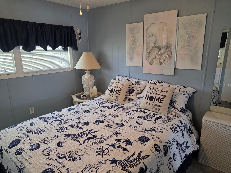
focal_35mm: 24
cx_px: 114
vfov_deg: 56.8
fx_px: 160
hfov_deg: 71.6
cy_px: 85
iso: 250
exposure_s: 1/120
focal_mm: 6.3
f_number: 1.7
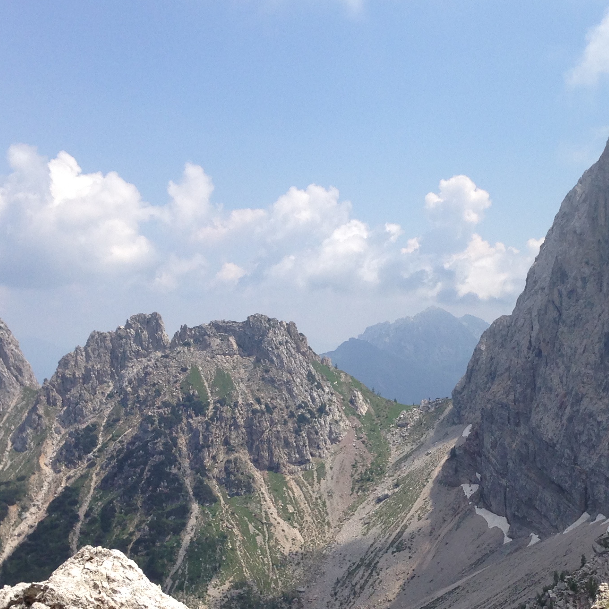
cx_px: 491
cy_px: 386
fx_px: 1393
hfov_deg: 24.3
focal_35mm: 70
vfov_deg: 24.6
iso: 50
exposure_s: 1/1748
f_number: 2.4
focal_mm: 4.12
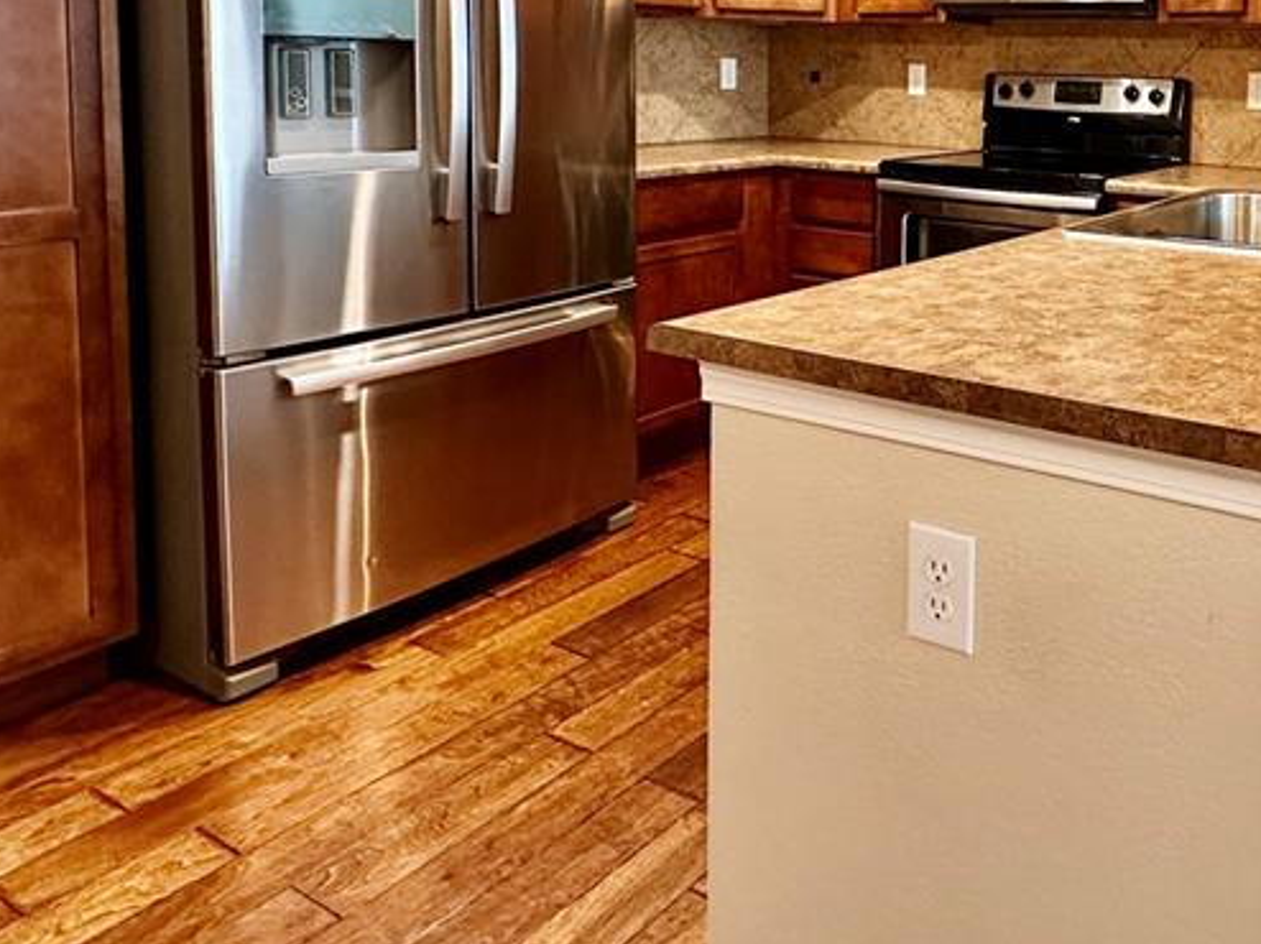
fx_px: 1056
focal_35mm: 29
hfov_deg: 54.8
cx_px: 1103
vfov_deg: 44.7
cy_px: 131
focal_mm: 2.22
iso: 500
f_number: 2.2
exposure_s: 1/60
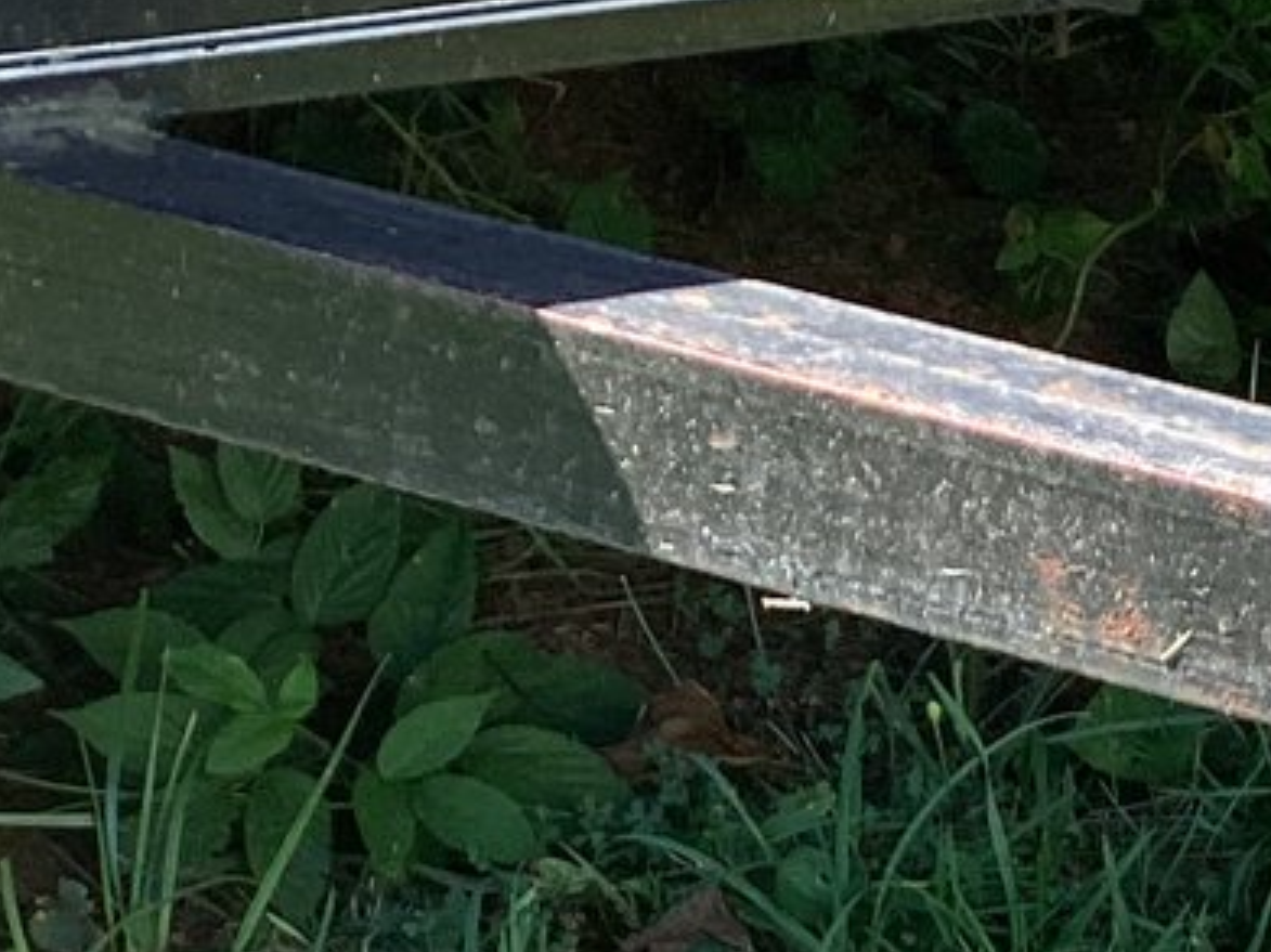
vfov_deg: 12.2
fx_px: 4405
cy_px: 937
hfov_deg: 15.7
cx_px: 1607
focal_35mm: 120
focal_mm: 3.3
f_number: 2.4
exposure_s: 1/221
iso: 25
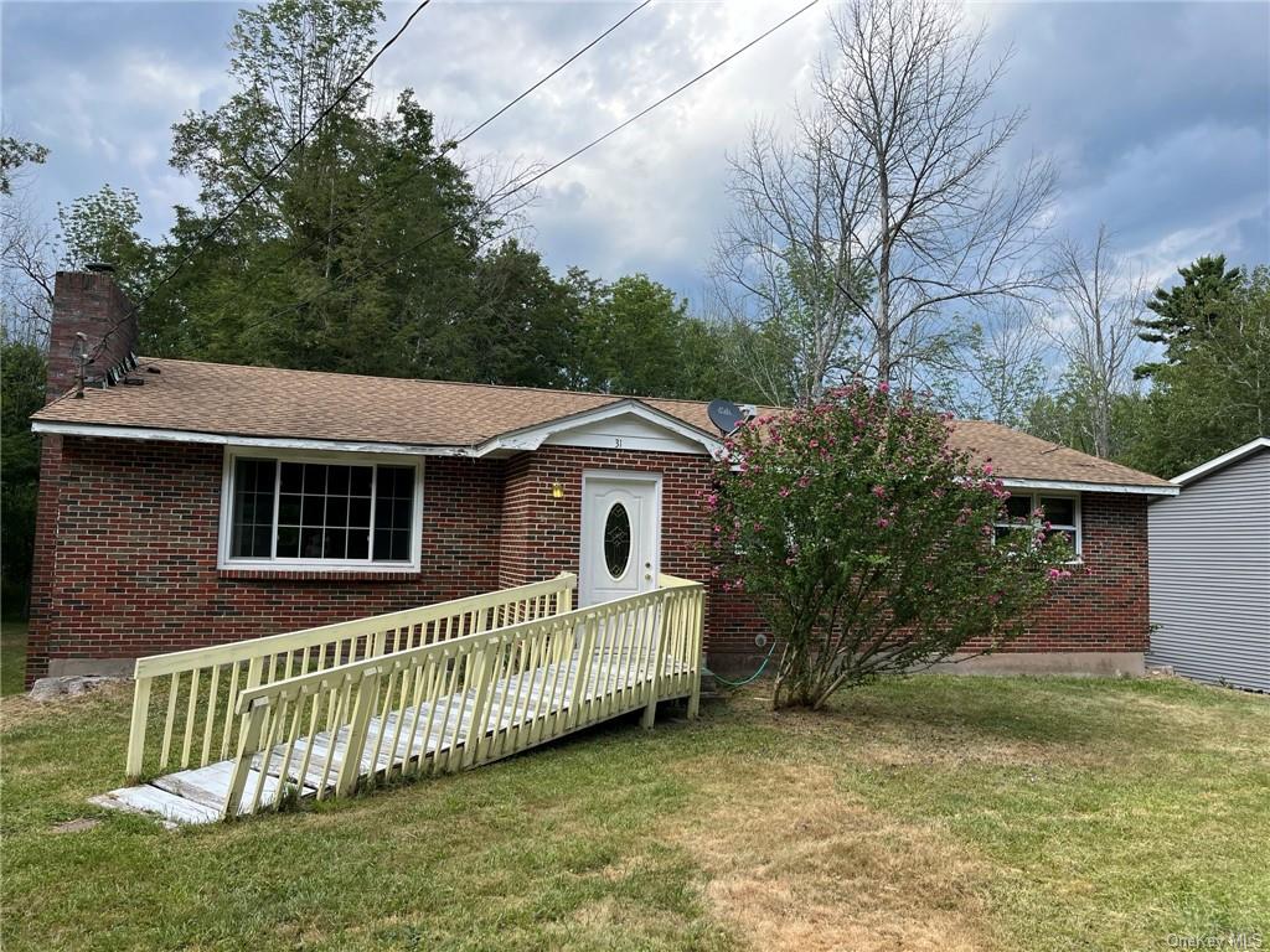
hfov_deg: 67.3
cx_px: 635
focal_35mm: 26
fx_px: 954
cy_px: 476
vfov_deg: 53.1
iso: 50
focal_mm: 5.1
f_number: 1.6
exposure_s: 1/1404
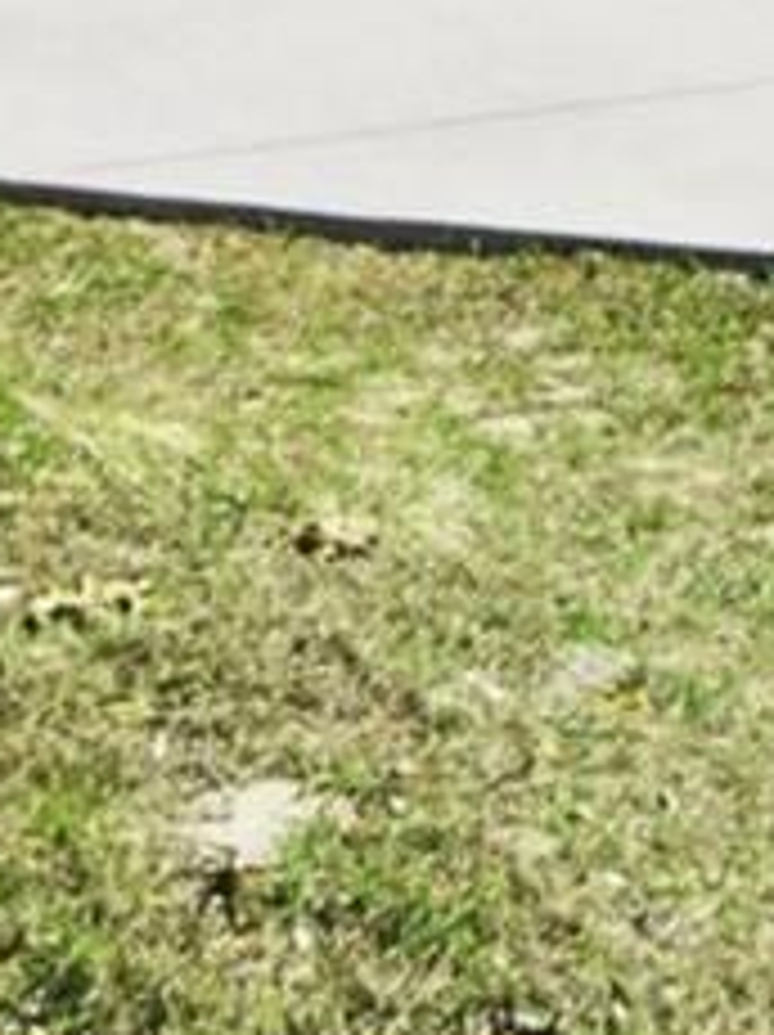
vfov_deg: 15.7
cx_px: 1008
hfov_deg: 13.3
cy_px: -819
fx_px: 3196
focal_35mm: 107
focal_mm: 16
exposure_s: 1/2000
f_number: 8
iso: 400
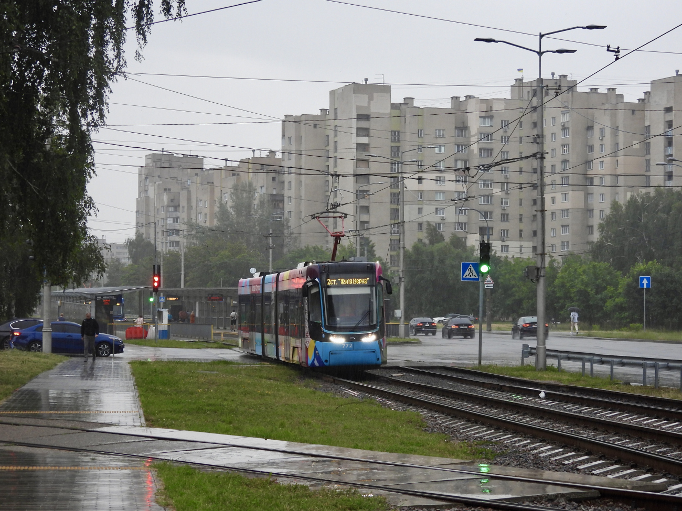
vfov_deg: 18.4
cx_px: 341
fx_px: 1576
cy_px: 256
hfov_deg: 24.4
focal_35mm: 80
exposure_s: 1/60
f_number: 3.5
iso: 200
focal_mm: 14.3
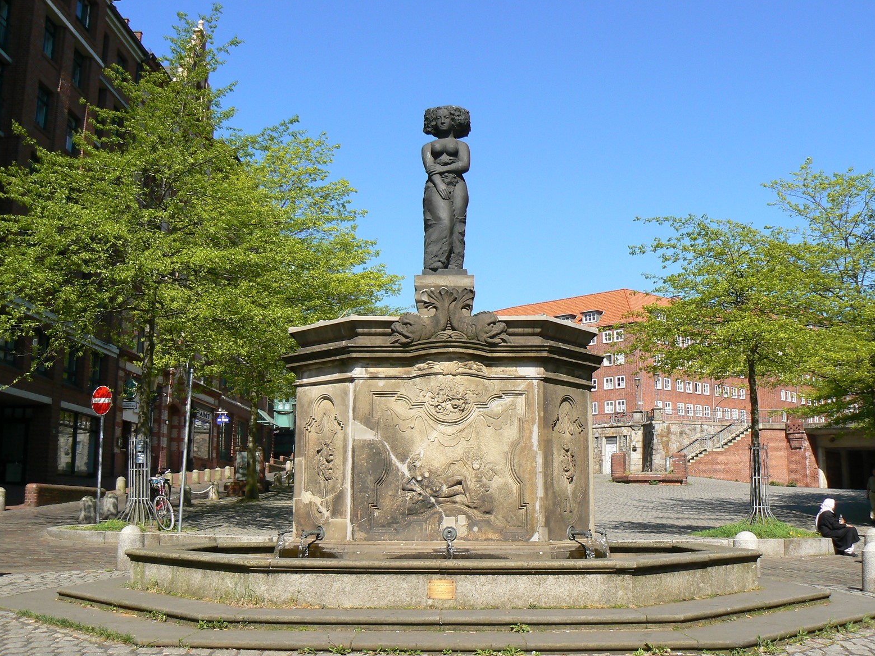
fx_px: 935
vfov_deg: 38.7
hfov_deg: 50.1
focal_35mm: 37
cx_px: 448
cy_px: 330
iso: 80
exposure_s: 1/400
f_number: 5.6
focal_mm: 6
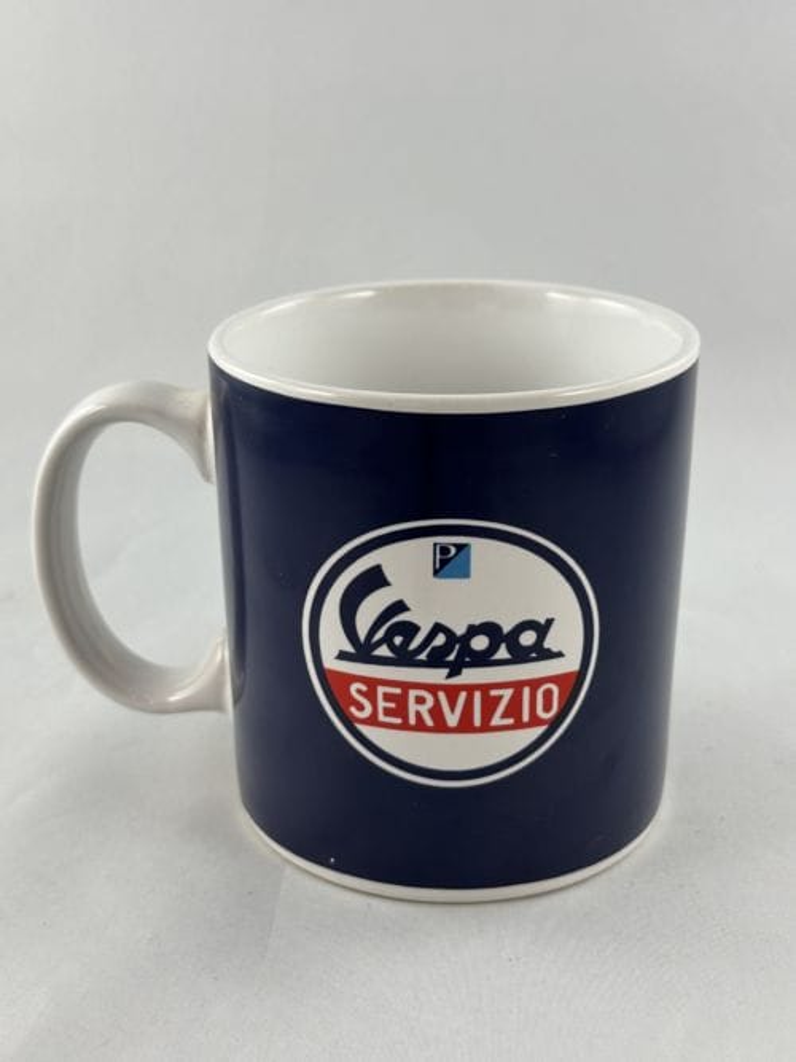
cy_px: 531
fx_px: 1472
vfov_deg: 39.7
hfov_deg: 30.3
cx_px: 398
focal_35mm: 48
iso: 64
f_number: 1.78
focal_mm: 6.86
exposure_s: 1/100
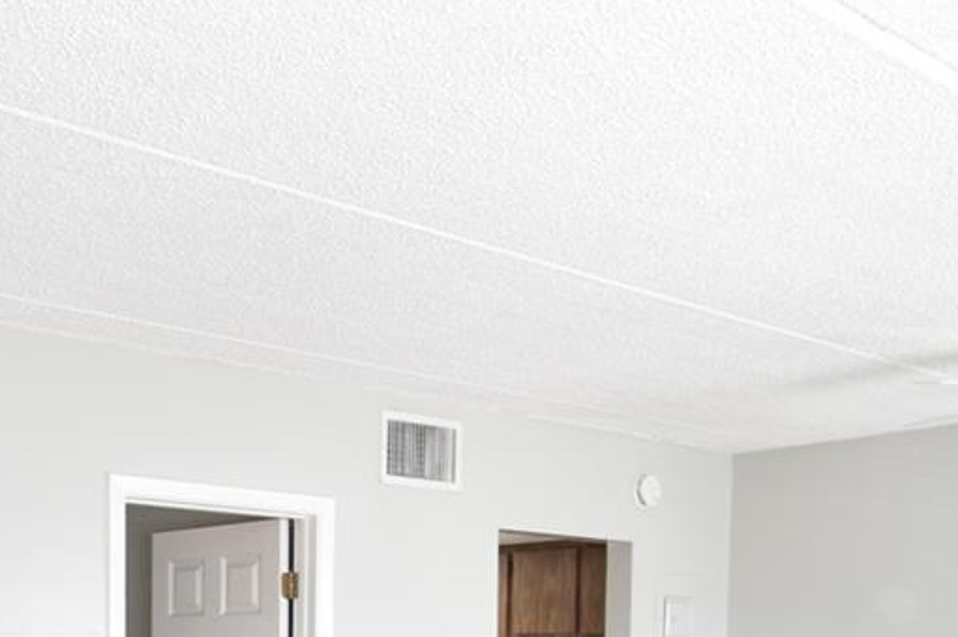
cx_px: 214
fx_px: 1250
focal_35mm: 47
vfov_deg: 26.3
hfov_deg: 40.5
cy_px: 708
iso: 400
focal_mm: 10
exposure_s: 1/60
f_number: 4
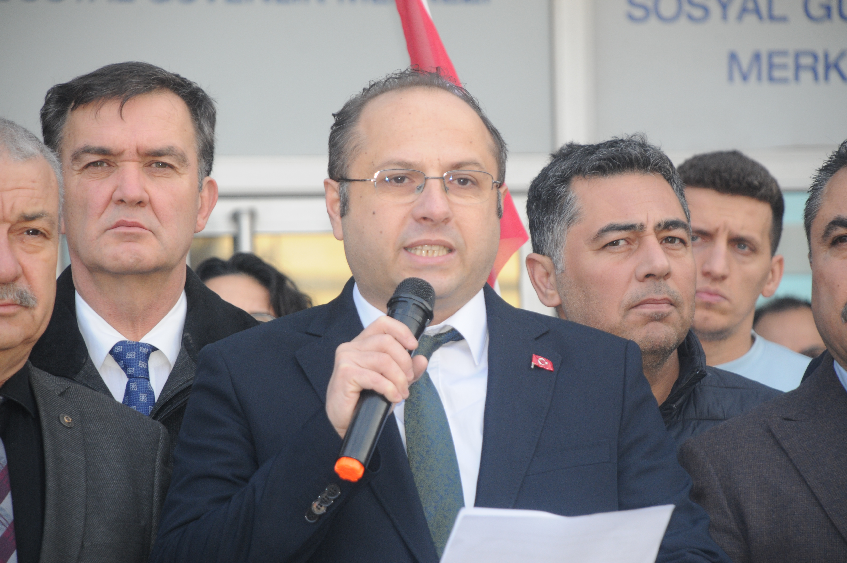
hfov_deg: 10.2
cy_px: 282
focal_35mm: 202
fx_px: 4759
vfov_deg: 6.8
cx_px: 424
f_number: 5.6
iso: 500
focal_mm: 135
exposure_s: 1/125
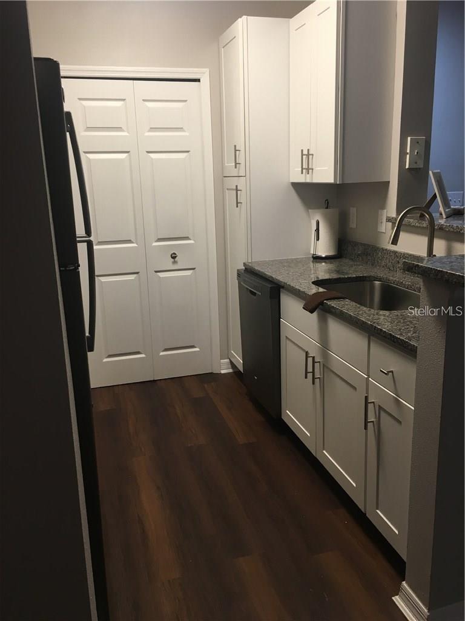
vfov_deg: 61.7
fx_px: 519
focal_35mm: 29
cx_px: 232
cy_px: 310
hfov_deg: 48.2
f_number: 2.2
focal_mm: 4.15
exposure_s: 1/30
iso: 50
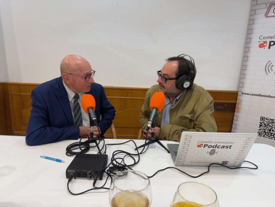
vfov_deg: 56.8
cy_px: 104
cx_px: 138
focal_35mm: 24
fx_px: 191
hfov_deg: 71.6
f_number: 1.78
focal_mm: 6.76
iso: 200
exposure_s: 1/100
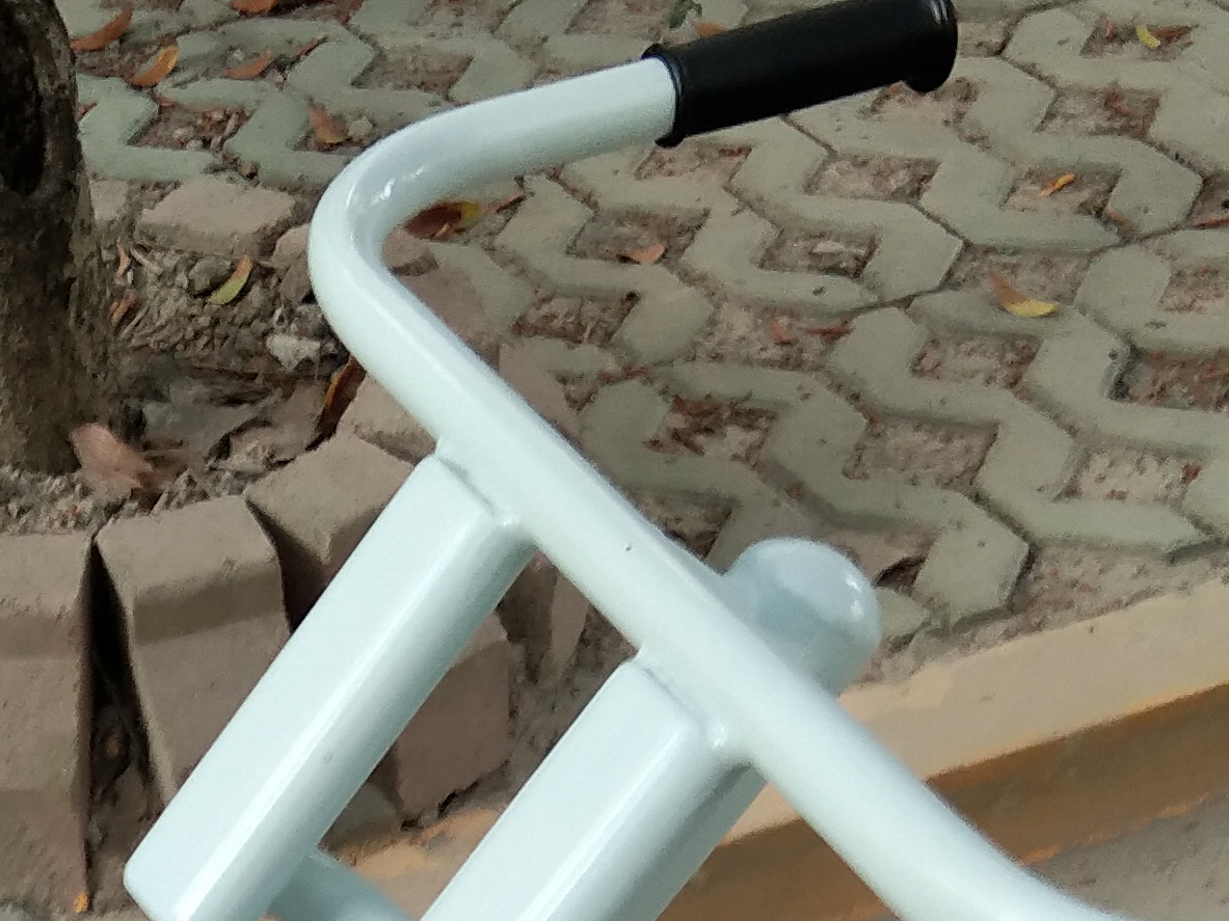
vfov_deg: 13.0
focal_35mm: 109
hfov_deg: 17.8
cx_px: 105
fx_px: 3870
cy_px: 1311
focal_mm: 3.69
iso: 125
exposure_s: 1/50
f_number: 2.2
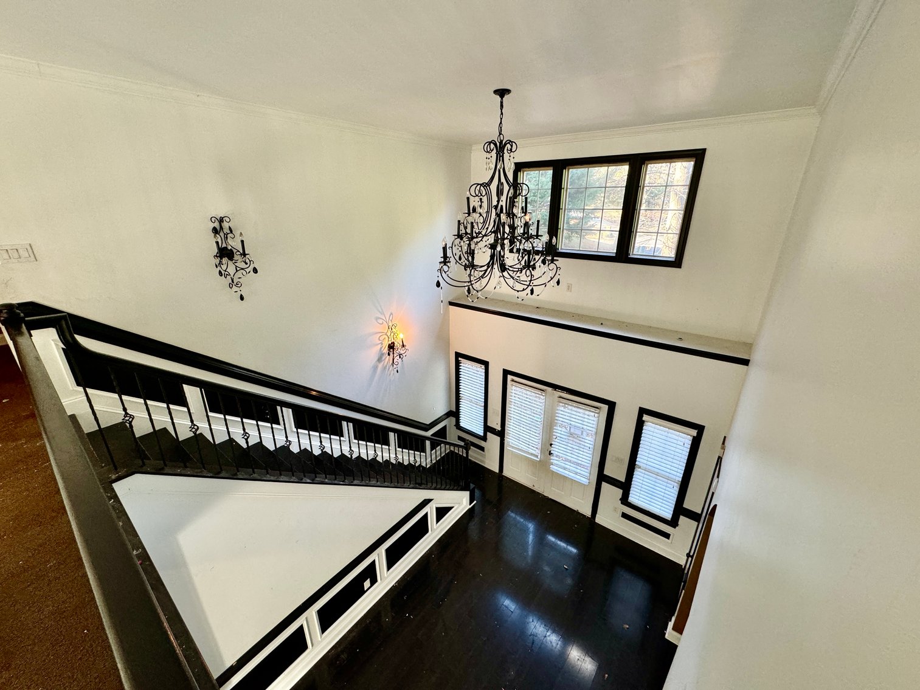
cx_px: 460
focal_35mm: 14
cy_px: 345
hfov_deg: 102.1
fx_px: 372
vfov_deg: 85.7
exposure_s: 1/60
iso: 200
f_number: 2.2
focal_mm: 2.22
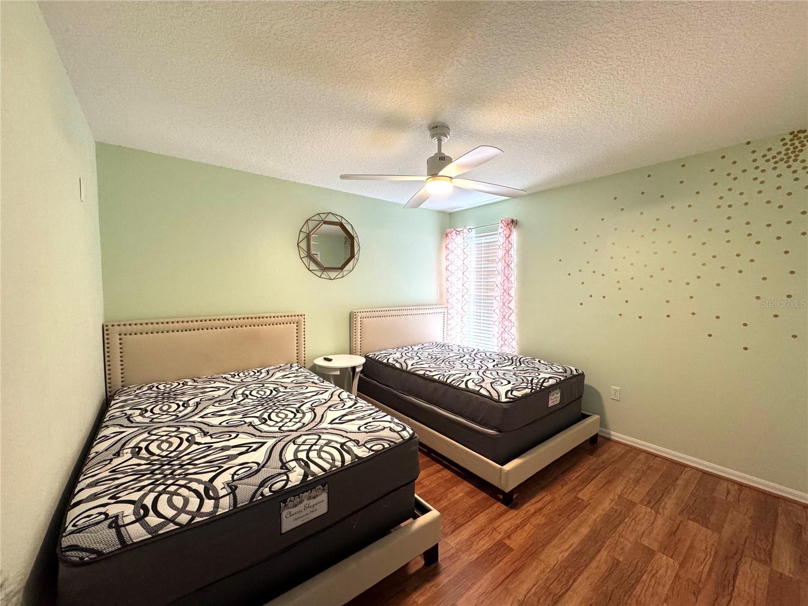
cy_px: 303
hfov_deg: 102.1
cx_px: 404
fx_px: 327
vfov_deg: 85.7
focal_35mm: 14
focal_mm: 2.22
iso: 250
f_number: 2.2
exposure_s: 1/120
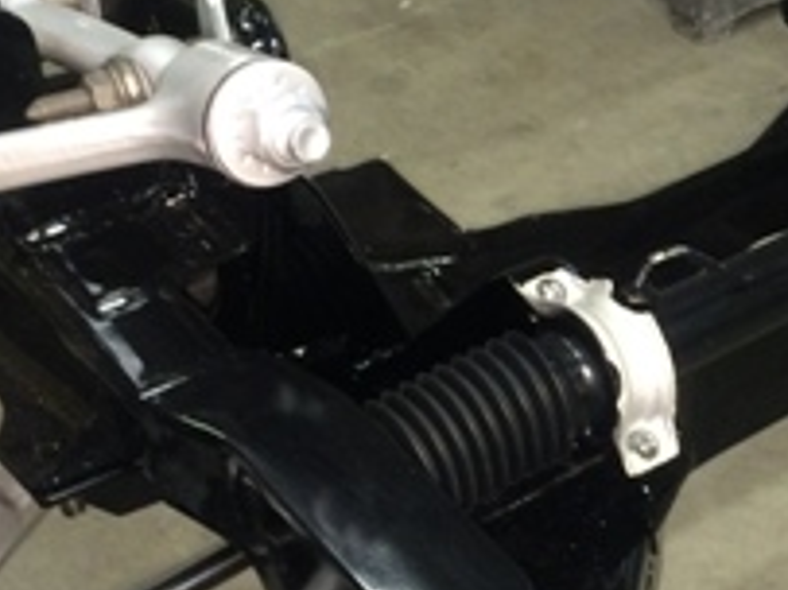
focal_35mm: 84
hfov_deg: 22.7
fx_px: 1911
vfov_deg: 17.6
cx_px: 726
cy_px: 281
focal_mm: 4.15
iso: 160
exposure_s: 1/16
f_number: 2.2
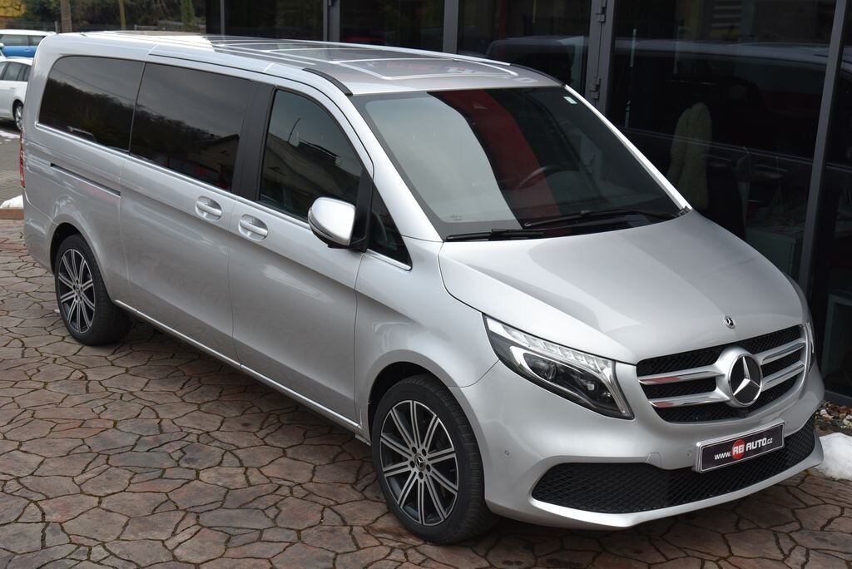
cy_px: 284
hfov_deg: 38.2
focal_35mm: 52
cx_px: 426
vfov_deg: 26.0
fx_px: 1231
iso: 500
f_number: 7.1
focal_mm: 52
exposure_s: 1/200
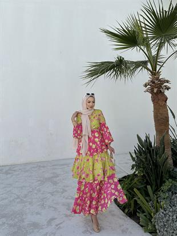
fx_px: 164
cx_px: 88
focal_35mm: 24
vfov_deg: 71.6
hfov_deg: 56.8
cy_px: 118
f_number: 1.78
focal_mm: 6.86
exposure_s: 1/5263
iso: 80
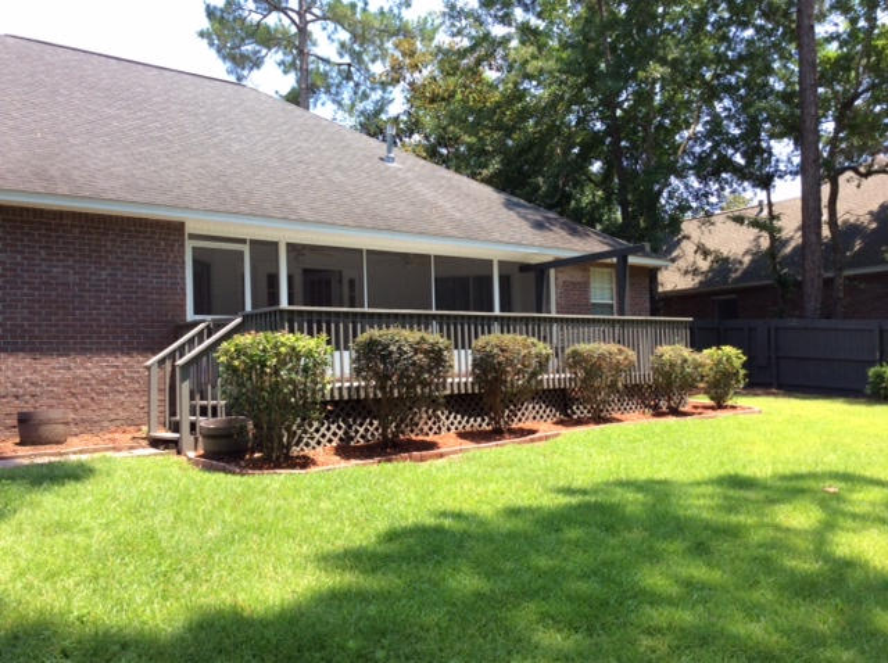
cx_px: 444
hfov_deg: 55.4
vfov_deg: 42.8
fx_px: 845
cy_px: 332
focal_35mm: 33
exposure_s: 1/403
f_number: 2.4
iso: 32
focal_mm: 3.3
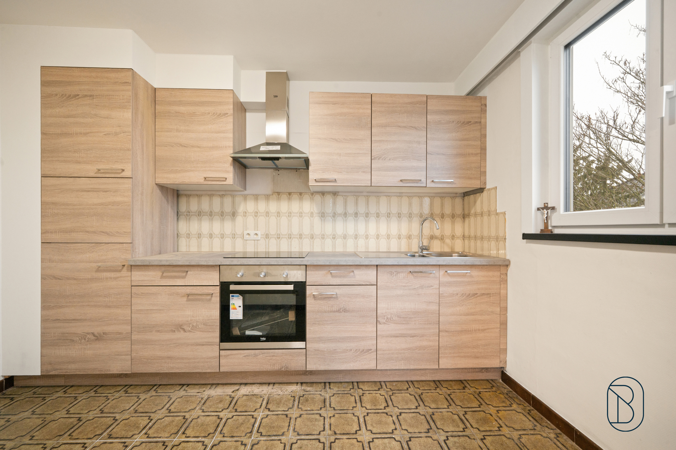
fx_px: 263
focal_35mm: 14
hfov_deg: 104.3
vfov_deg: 81.2
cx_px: 338
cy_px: 225
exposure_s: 1/3
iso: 250
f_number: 11
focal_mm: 14
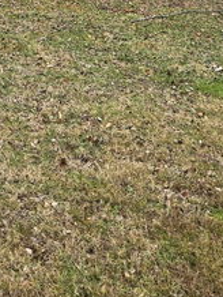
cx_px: 15
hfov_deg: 20.0
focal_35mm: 72
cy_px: -125
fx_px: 617
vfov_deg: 22.9
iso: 32
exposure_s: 1/1667
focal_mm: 5.4
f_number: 1.8
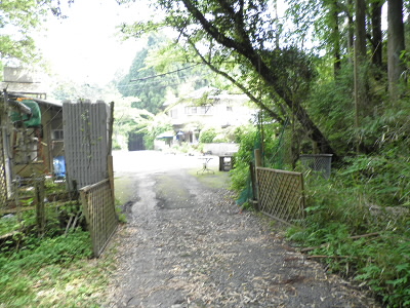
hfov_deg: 65.3
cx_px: 205
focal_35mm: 27
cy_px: 154
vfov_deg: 51.4
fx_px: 320
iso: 64
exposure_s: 1/40
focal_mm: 4.9
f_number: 3.2
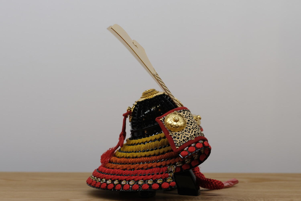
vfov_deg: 11.4
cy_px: 100
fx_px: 1003
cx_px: 150
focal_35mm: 120
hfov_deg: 17.1
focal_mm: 80
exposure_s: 1/9
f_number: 8
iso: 200
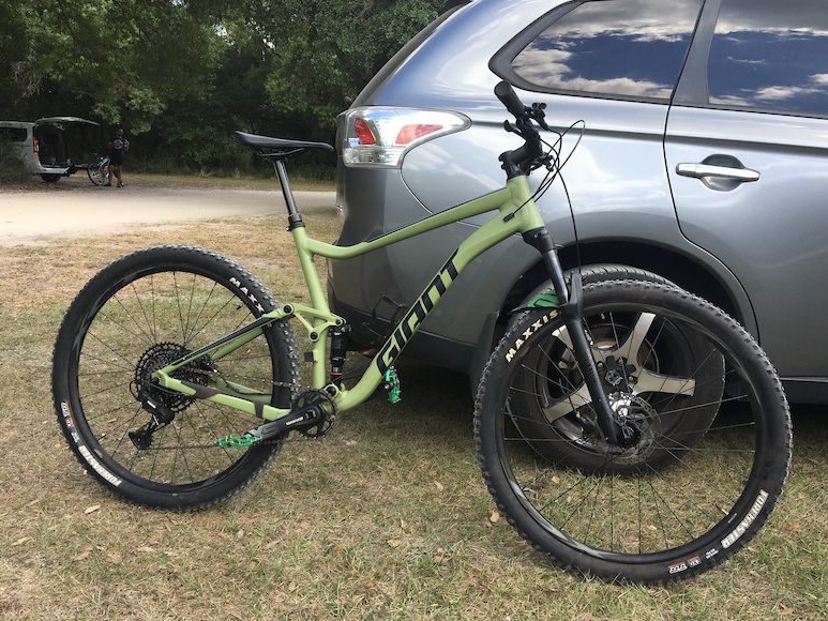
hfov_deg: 60.0
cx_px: 422
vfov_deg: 46.8
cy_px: 304
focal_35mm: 30
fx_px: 718
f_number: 2.2
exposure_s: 1/392
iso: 25
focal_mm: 4.15
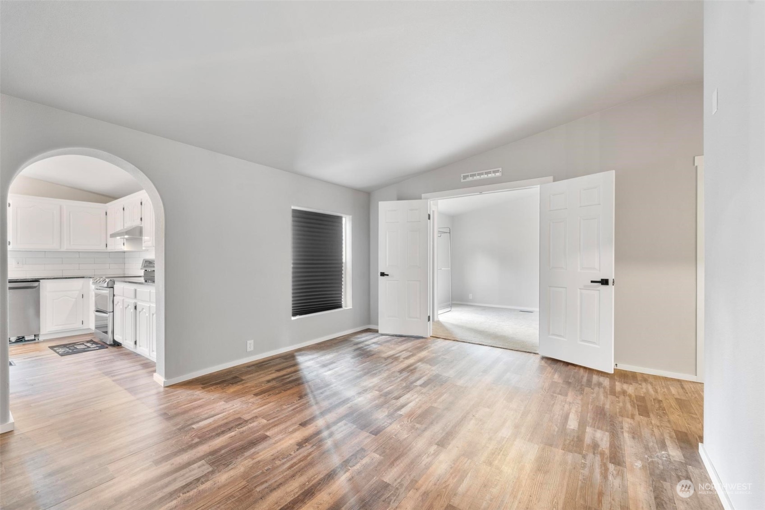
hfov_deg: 104.3
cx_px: 382
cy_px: 255
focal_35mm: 14
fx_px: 297
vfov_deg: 81.2
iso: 250
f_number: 9
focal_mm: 14
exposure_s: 6
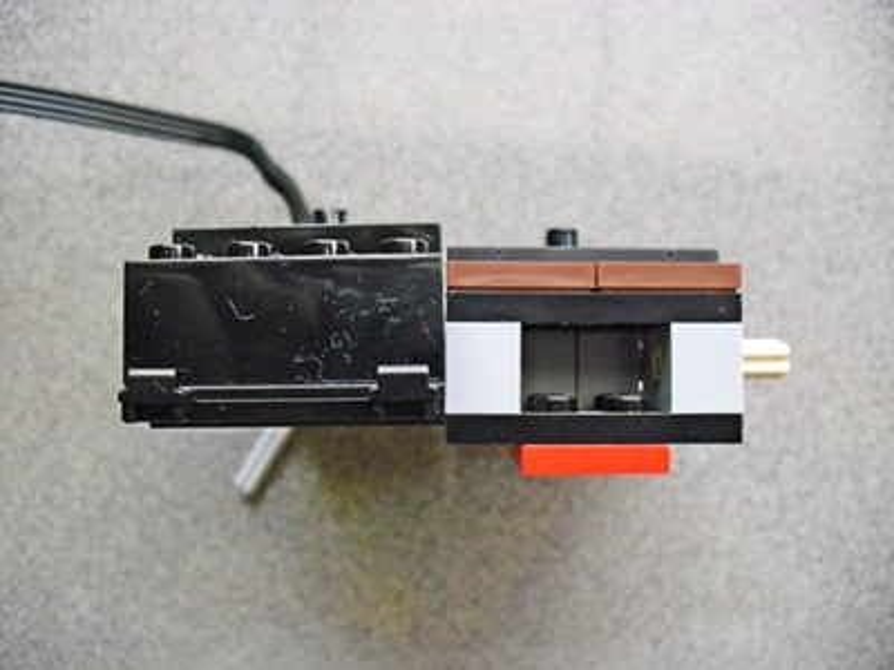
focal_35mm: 36
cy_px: 335
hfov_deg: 51.4
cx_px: 447
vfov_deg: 39.7
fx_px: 930
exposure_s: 1/60
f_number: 3.1
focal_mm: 6.3
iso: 400
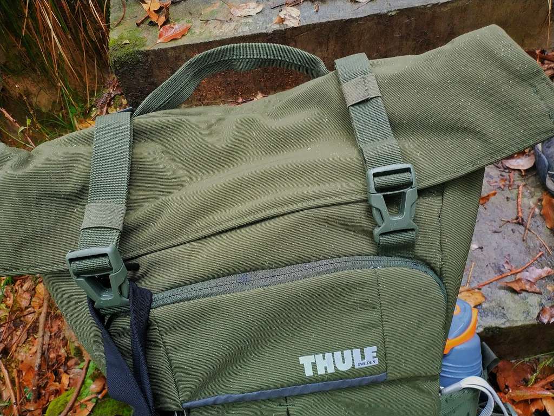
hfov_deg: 56.8
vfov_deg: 44.2
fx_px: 512
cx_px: 277
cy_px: 208
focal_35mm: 32
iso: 397
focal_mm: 4.5
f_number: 2
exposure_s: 1/17
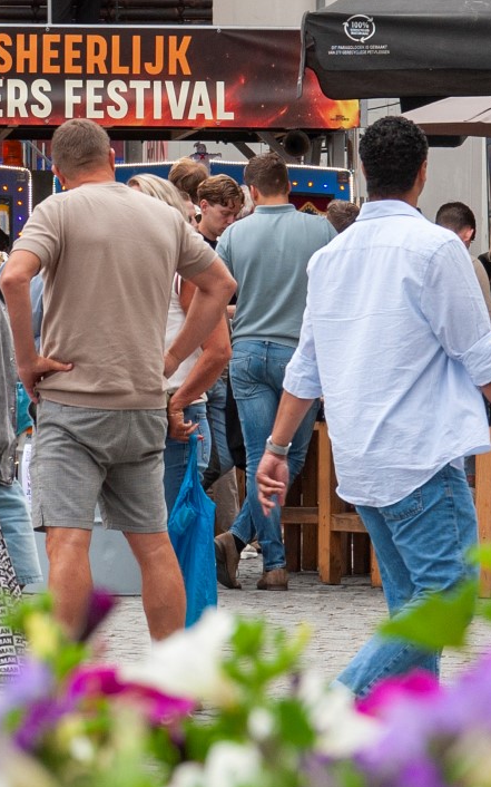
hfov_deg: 6.5
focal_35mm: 202
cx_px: 106
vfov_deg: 10.3
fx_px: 4327
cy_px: 144
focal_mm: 70
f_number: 10
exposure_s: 1/400
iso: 400
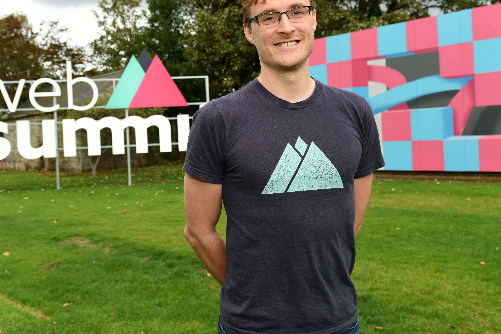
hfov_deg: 55.4
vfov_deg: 38.8
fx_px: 473
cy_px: 143
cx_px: 205
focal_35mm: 34
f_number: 5.6
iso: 400
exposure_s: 1/125
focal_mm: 28
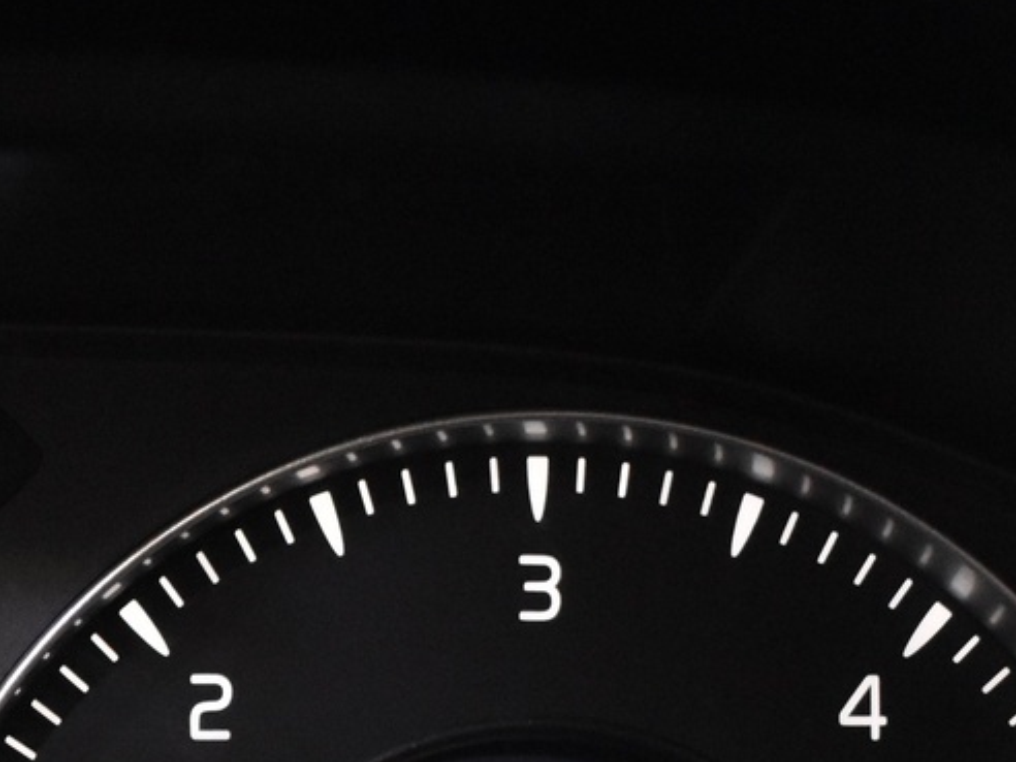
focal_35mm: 114
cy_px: 1039
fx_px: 3346
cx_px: -211
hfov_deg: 16.5
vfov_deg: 12.5
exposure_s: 1/40
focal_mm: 24
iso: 3200
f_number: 4
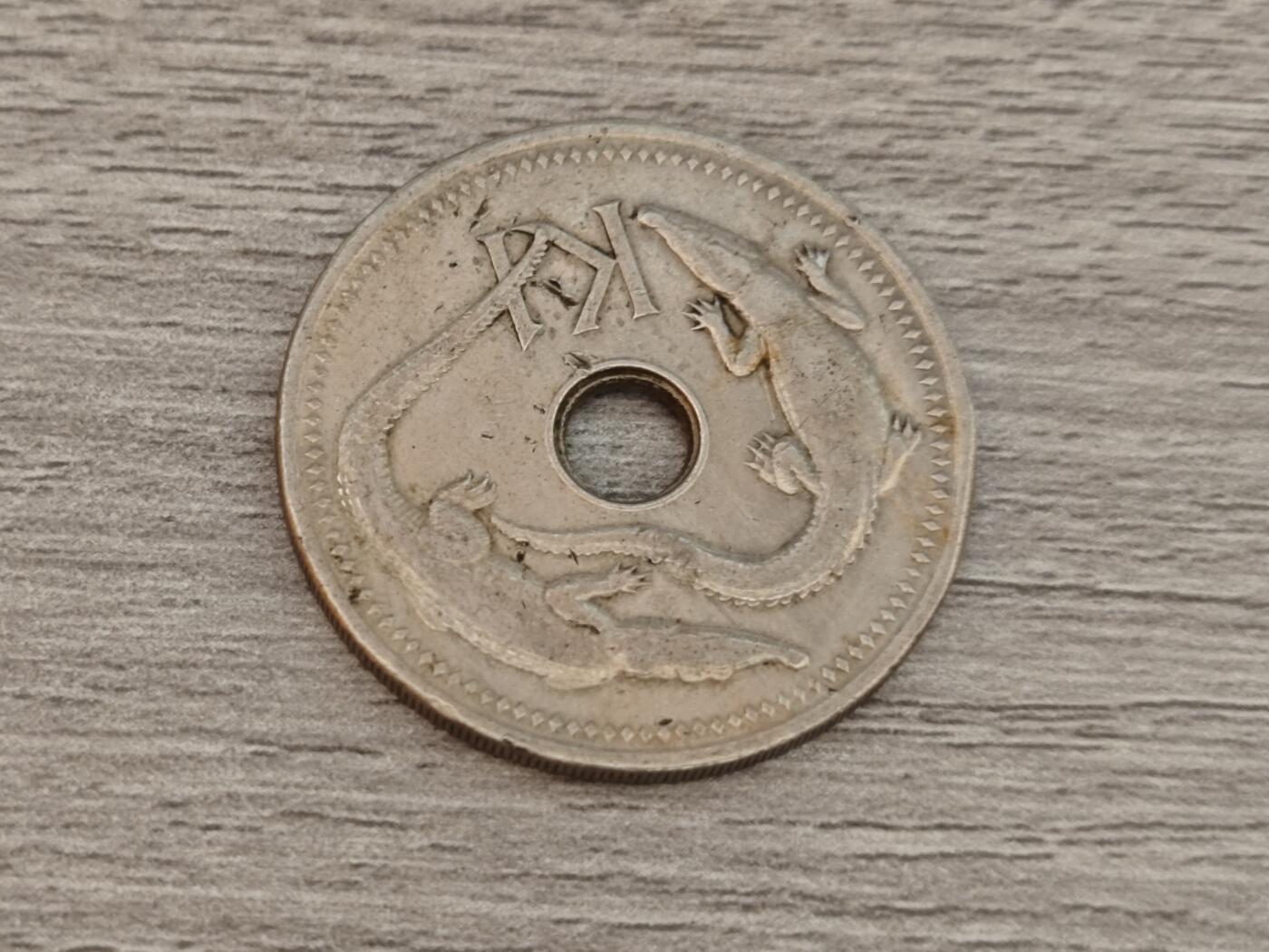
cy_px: 476
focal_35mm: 75
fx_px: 2749
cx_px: 634
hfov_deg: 26.0
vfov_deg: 19.6
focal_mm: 8.7
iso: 640
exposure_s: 1/41
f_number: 1.9
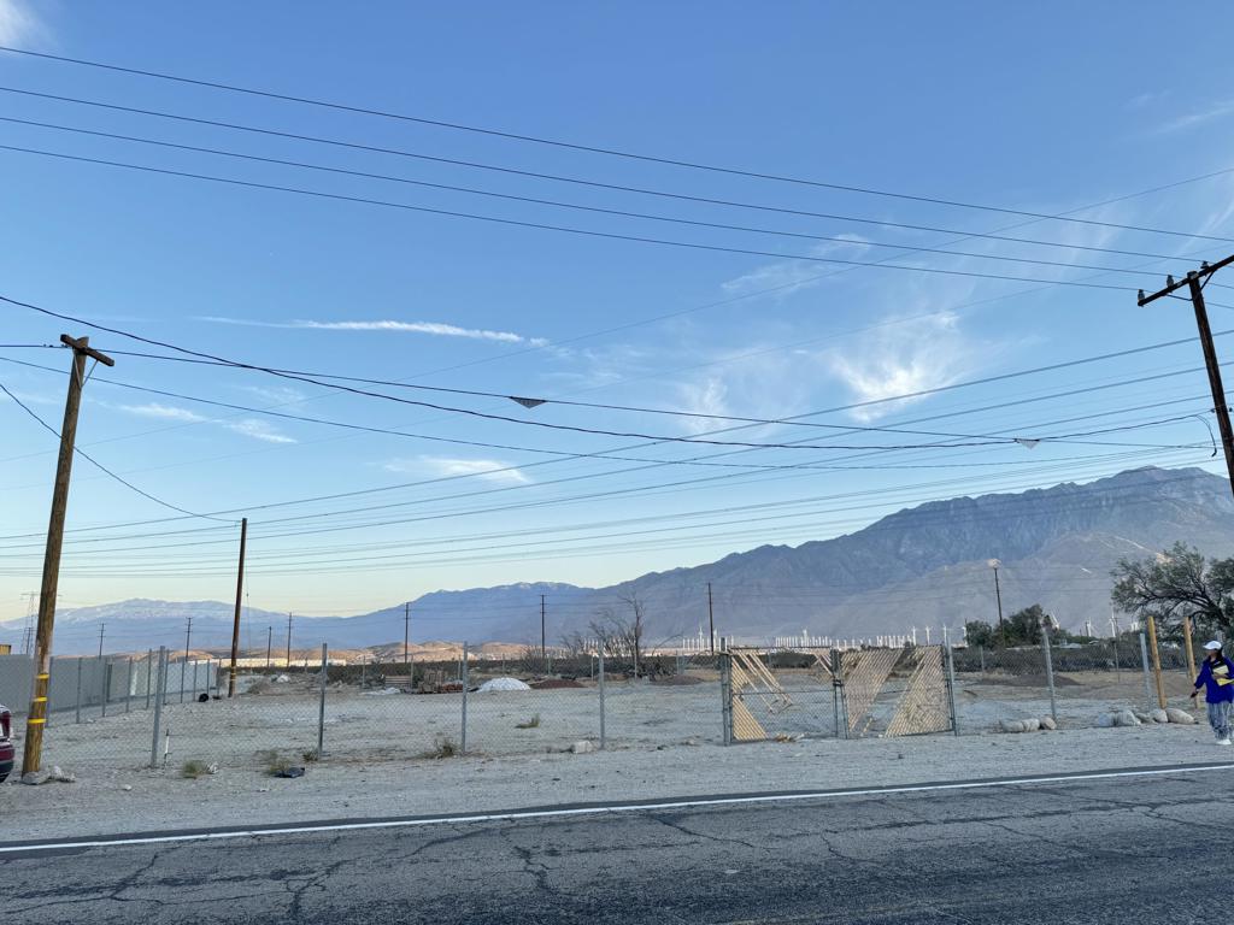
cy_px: 462
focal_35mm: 24
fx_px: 856
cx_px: 617
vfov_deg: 56.8
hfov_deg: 71.6
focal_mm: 6.76
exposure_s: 1/372
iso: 80
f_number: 1.78
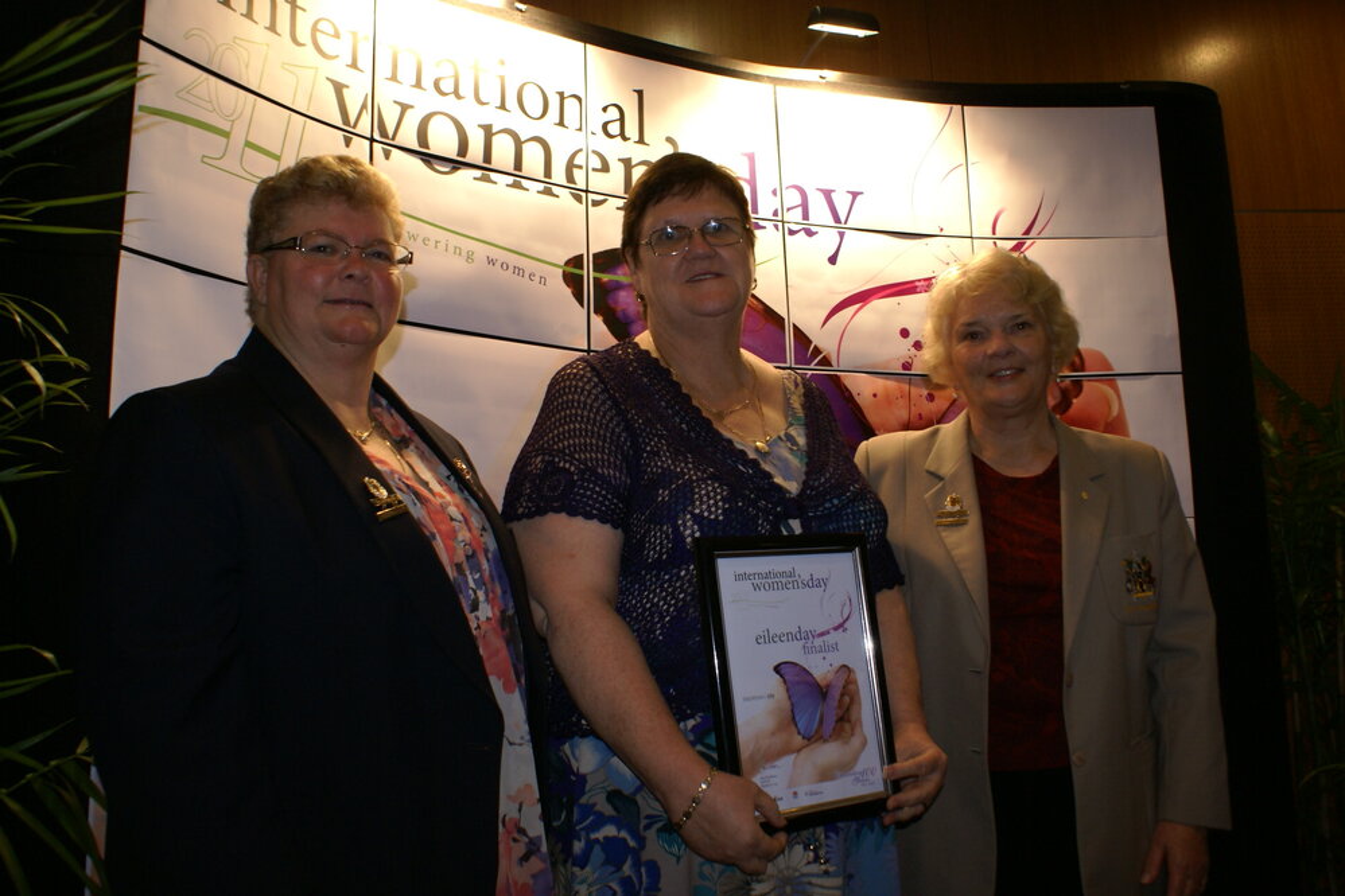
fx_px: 1121
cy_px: 448
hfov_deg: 61.9
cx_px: 672
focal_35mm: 30
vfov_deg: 43.6
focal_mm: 20
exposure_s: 1/50
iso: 400
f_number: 5.6
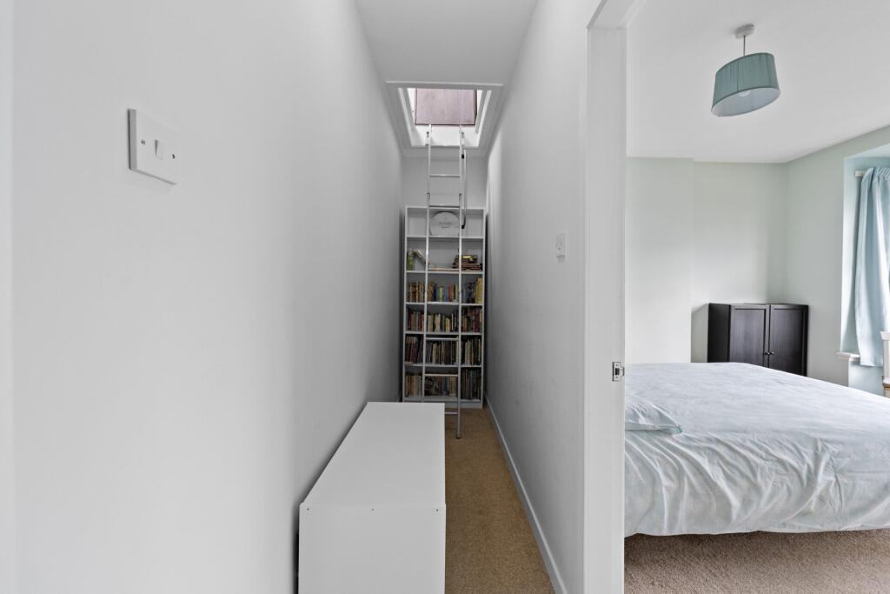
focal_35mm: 14
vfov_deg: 81.2
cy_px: 297
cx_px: 445
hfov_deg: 104.2
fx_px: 346
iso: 640
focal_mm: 14
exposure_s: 1/50
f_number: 8
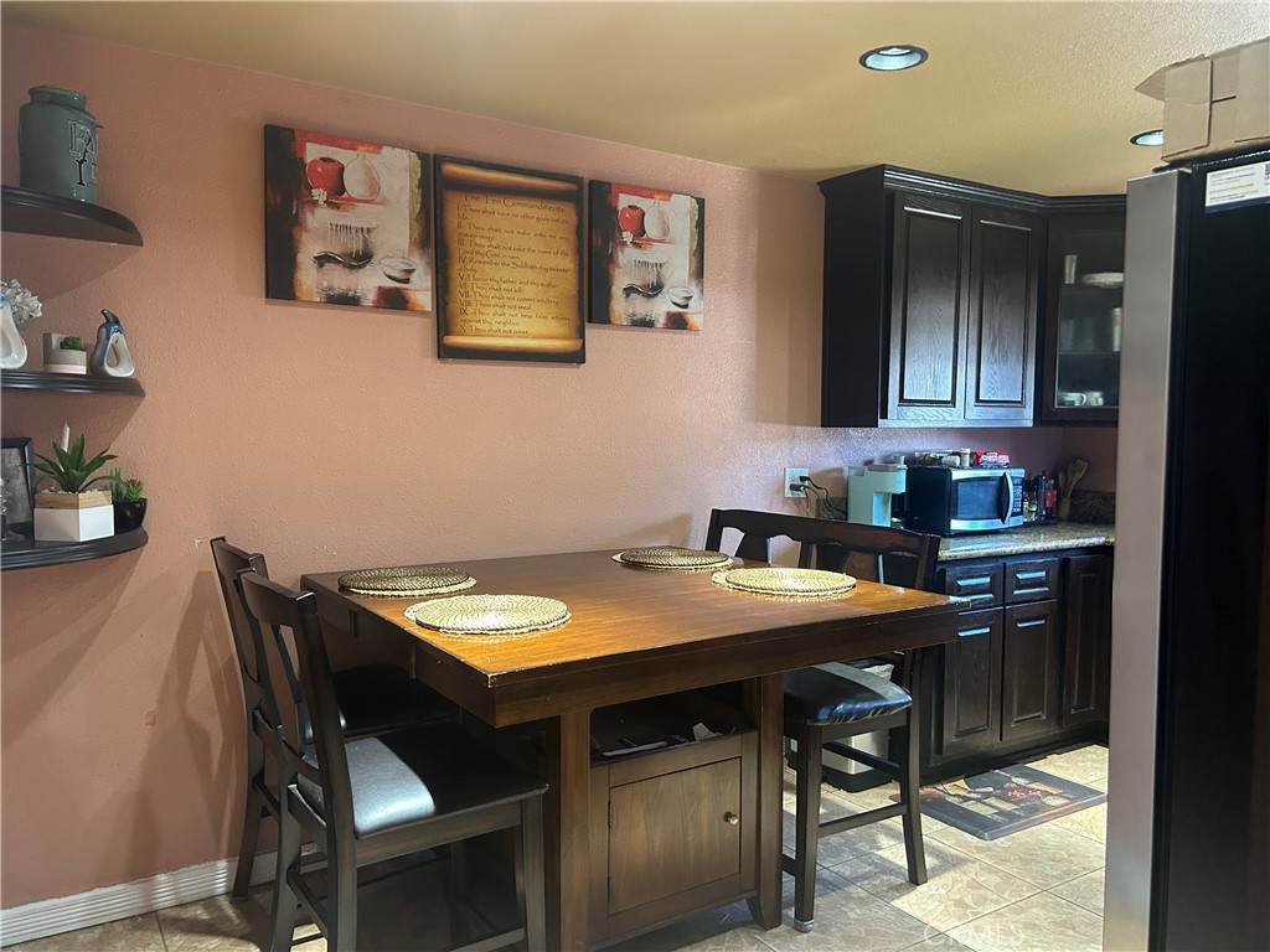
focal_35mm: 26
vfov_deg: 53.1
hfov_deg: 67.3
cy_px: 476
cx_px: 635
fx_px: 954
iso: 250
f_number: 1.5
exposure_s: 1/60
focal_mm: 5.7
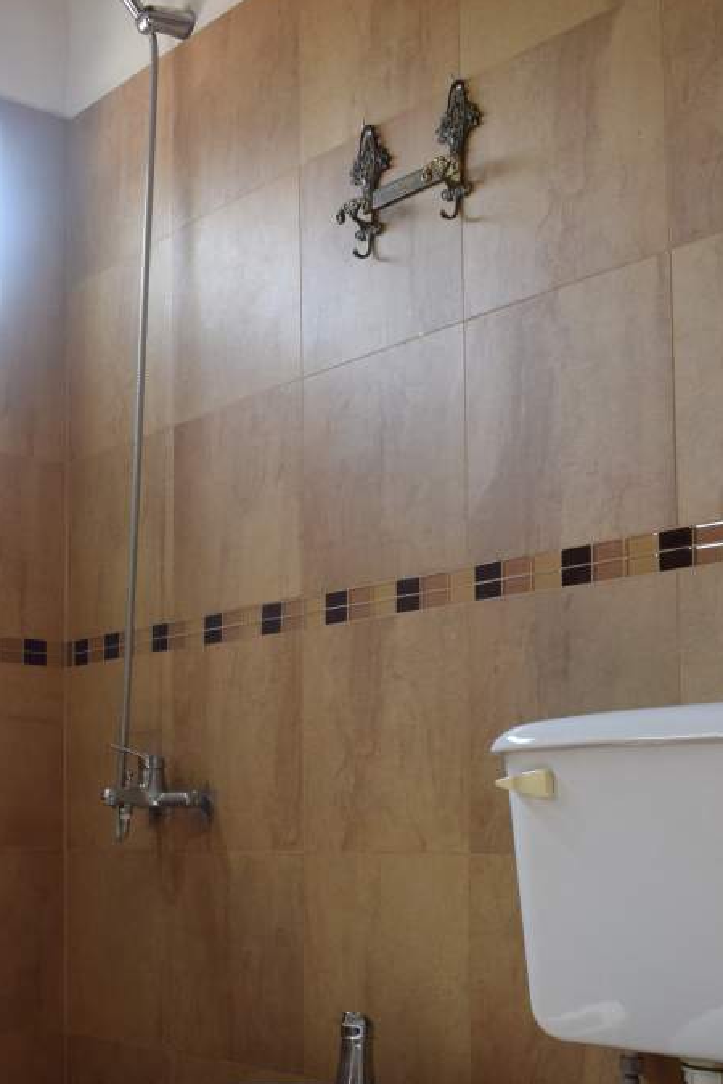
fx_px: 1446
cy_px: 793
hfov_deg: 27.9
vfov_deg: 40.1
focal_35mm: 48
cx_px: 252
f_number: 5.6
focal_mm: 18
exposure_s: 1/80
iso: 400
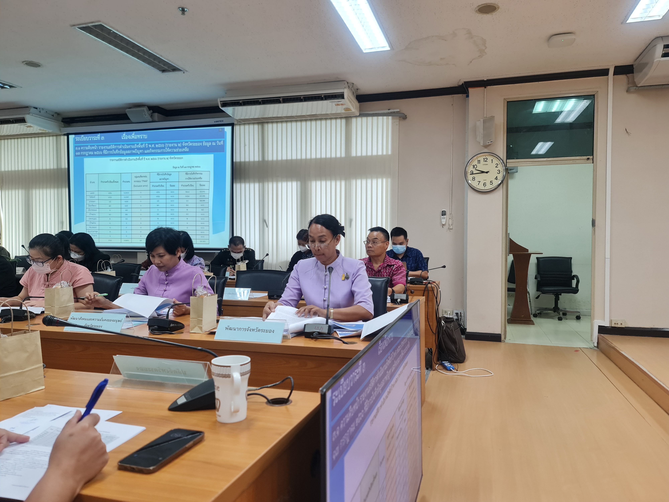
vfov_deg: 54.9
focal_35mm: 25
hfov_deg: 69.4
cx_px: 334
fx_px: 483
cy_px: 251
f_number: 1.8
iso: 200
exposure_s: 1/100
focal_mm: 7
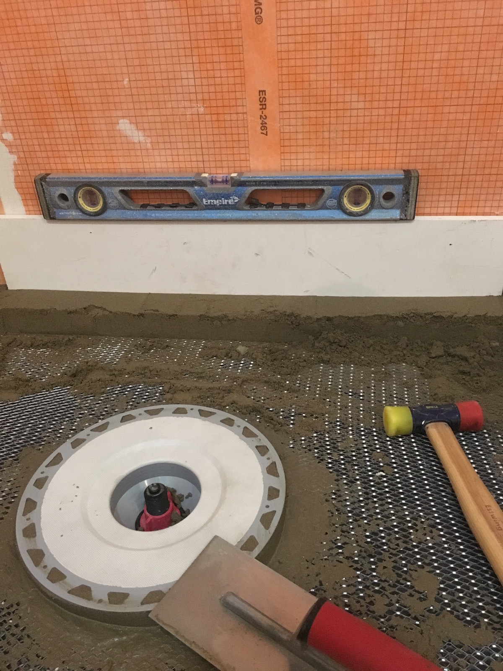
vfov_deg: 61.7
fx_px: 562
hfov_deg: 48.2
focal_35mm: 29
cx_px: 252
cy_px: 336
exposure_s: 1/15
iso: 320
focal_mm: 4.15
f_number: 2.2
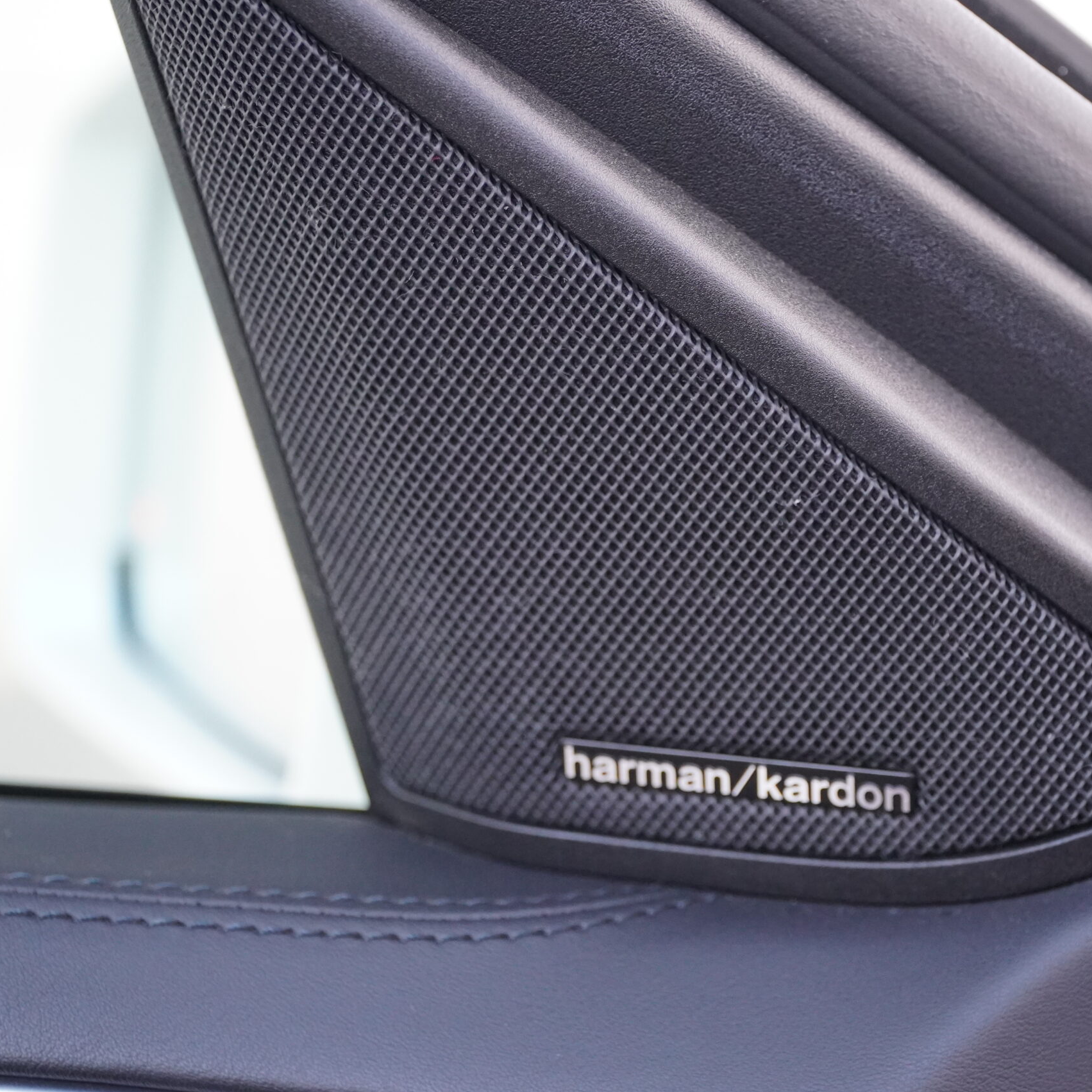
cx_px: 634
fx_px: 3284
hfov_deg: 18.9
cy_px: 546
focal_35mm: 92
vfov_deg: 18.9
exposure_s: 1/160
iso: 2000
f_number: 4
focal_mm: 48
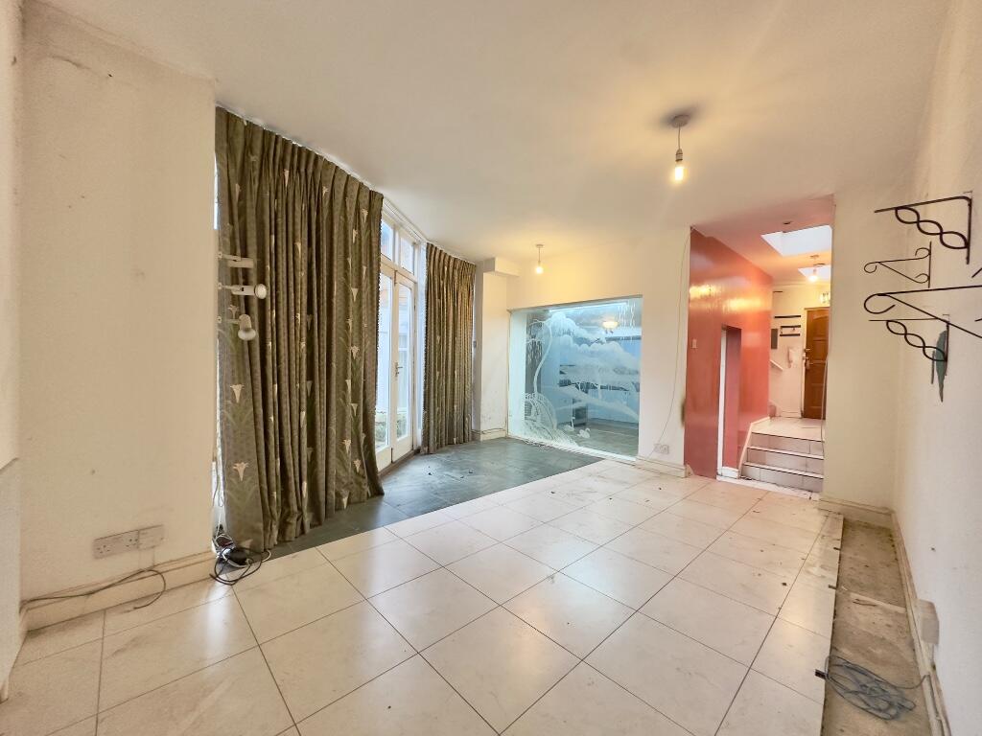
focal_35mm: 14
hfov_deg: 102.1
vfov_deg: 85.7
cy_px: 368
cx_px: 491
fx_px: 397
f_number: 2.2
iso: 320
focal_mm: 2.22
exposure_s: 1/100
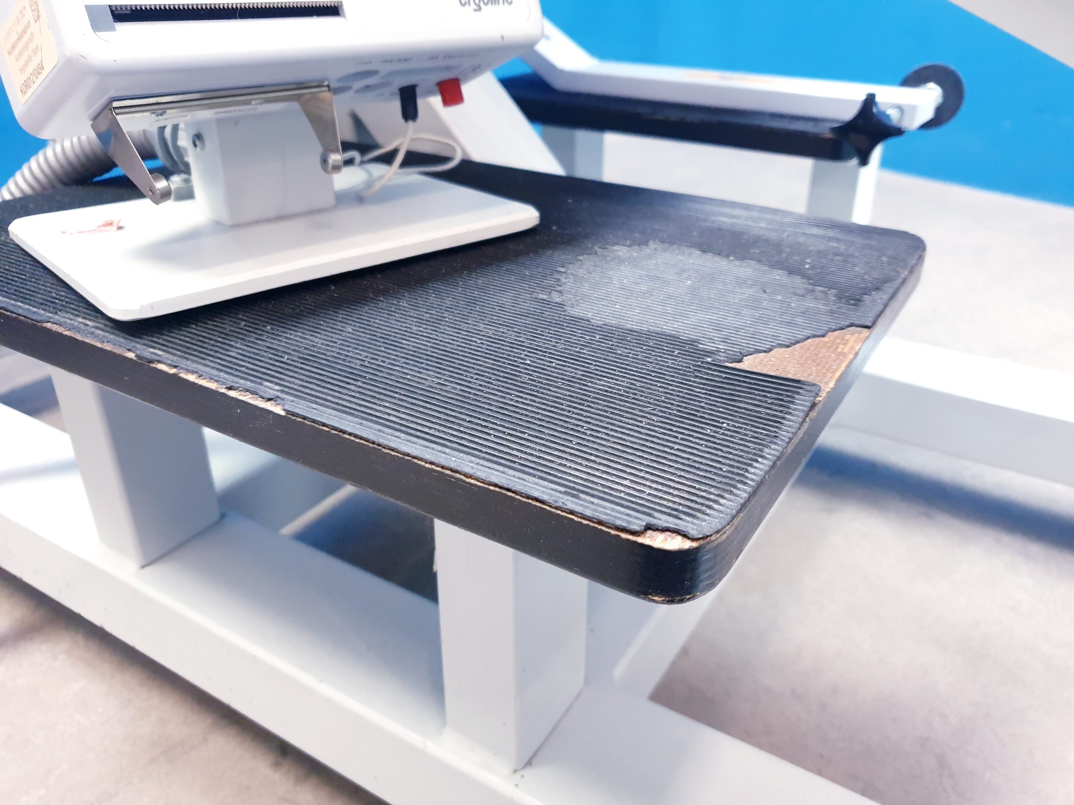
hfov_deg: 67.3
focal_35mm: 26
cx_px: 537
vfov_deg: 53.1
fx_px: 807
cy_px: 402
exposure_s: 1/50
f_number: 1.5
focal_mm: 4.3
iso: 320
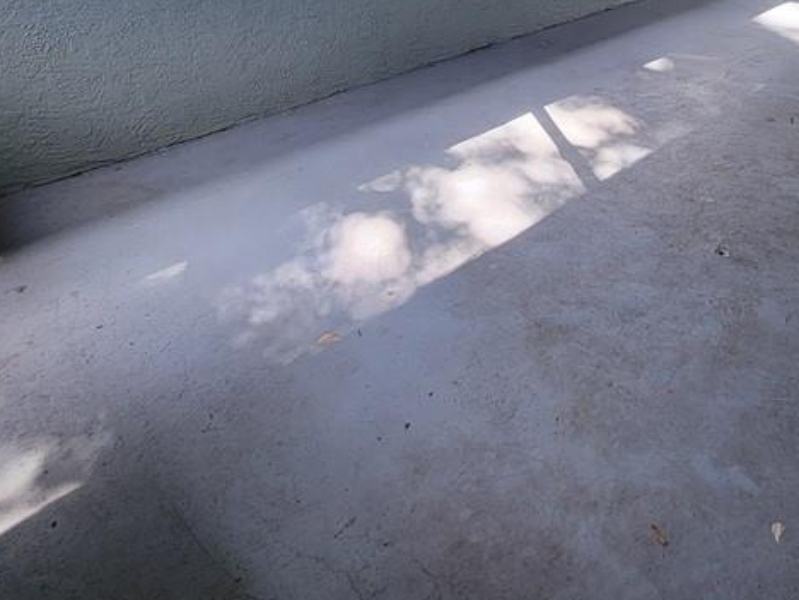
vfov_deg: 41.7
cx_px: 608
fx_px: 646
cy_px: -27
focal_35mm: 28
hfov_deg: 59.7
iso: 80
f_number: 2.2
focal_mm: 2.2
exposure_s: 1/60
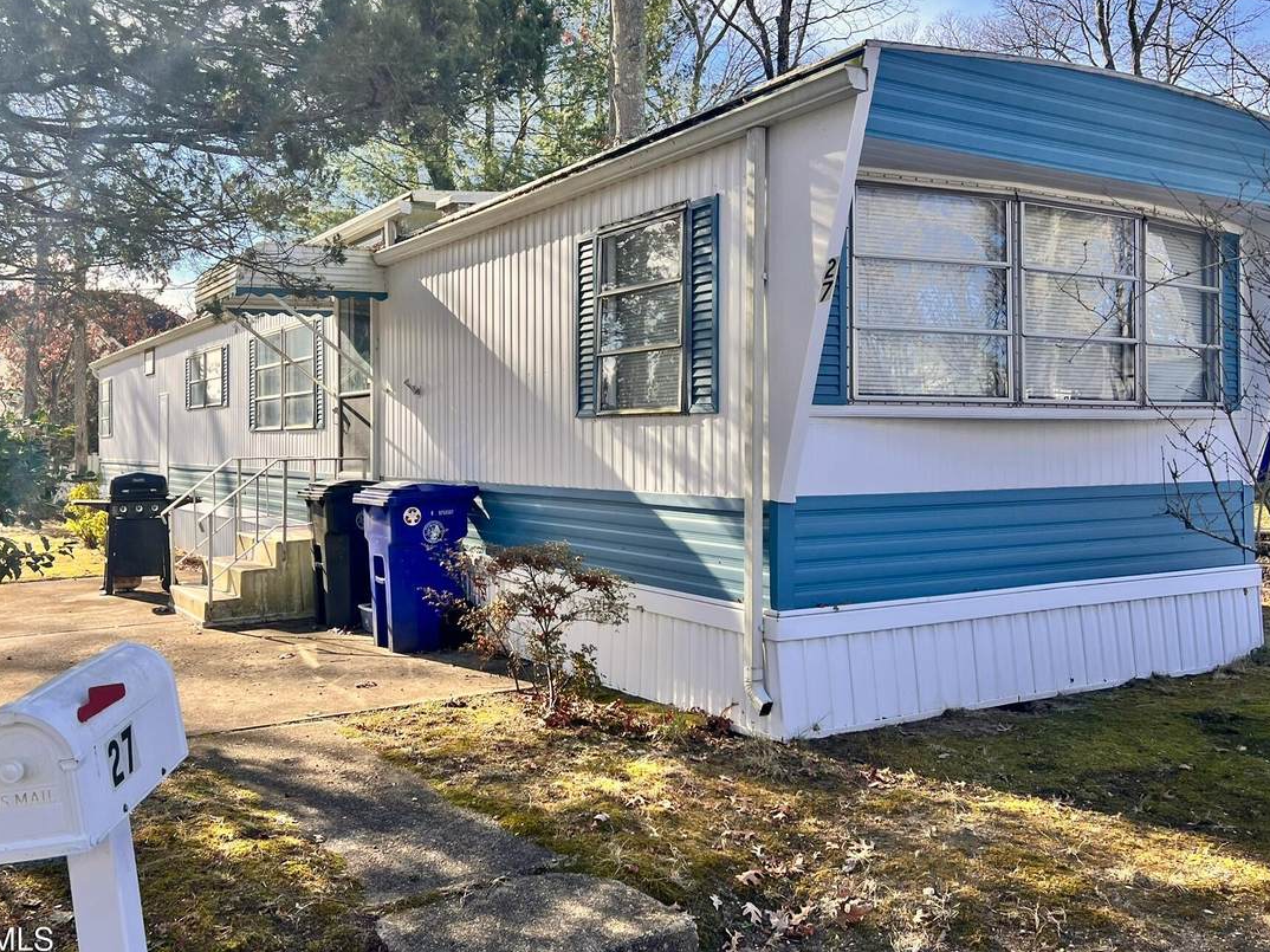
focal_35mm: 31
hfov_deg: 58.1
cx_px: 544
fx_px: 1137
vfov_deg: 45.4
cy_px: 423
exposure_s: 1/1196
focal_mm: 5.7
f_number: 1.5
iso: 50
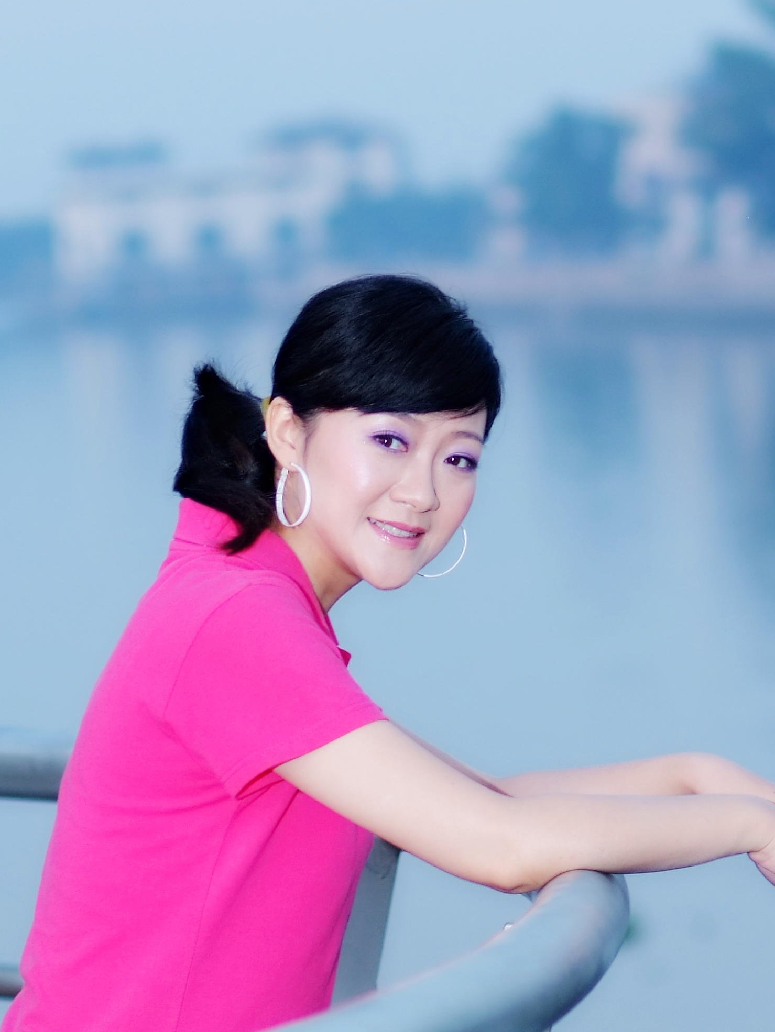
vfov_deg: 7.4
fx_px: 7938
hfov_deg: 5.6
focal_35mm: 266
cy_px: 459
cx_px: 306
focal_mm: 85
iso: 100
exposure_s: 1/125
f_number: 2.8
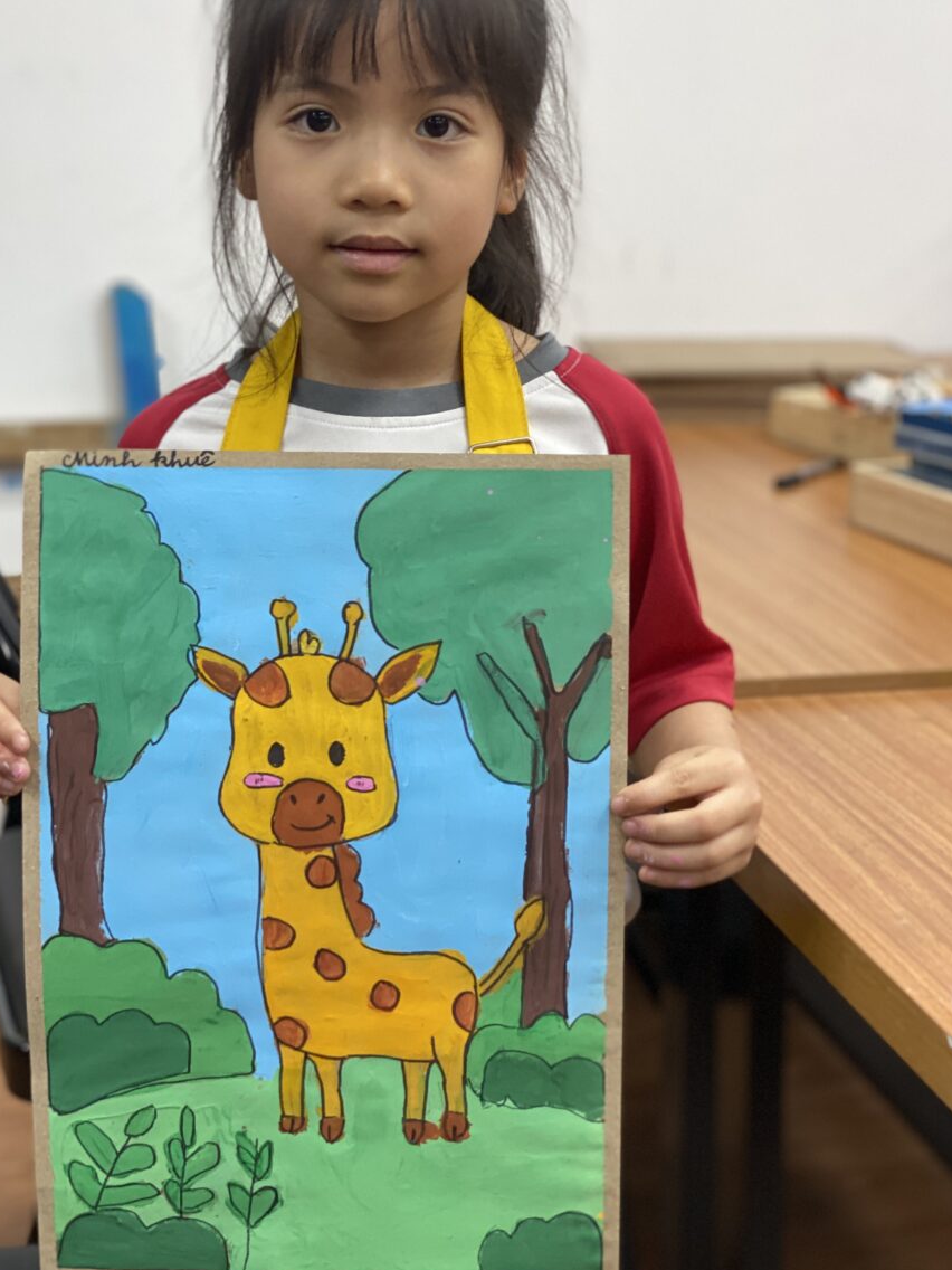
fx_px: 2237
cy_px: 619
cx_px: 407
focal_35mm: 61
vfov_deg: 31.7
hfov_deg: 24.0
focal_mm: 6
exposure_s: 1/100
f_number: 2
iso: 160
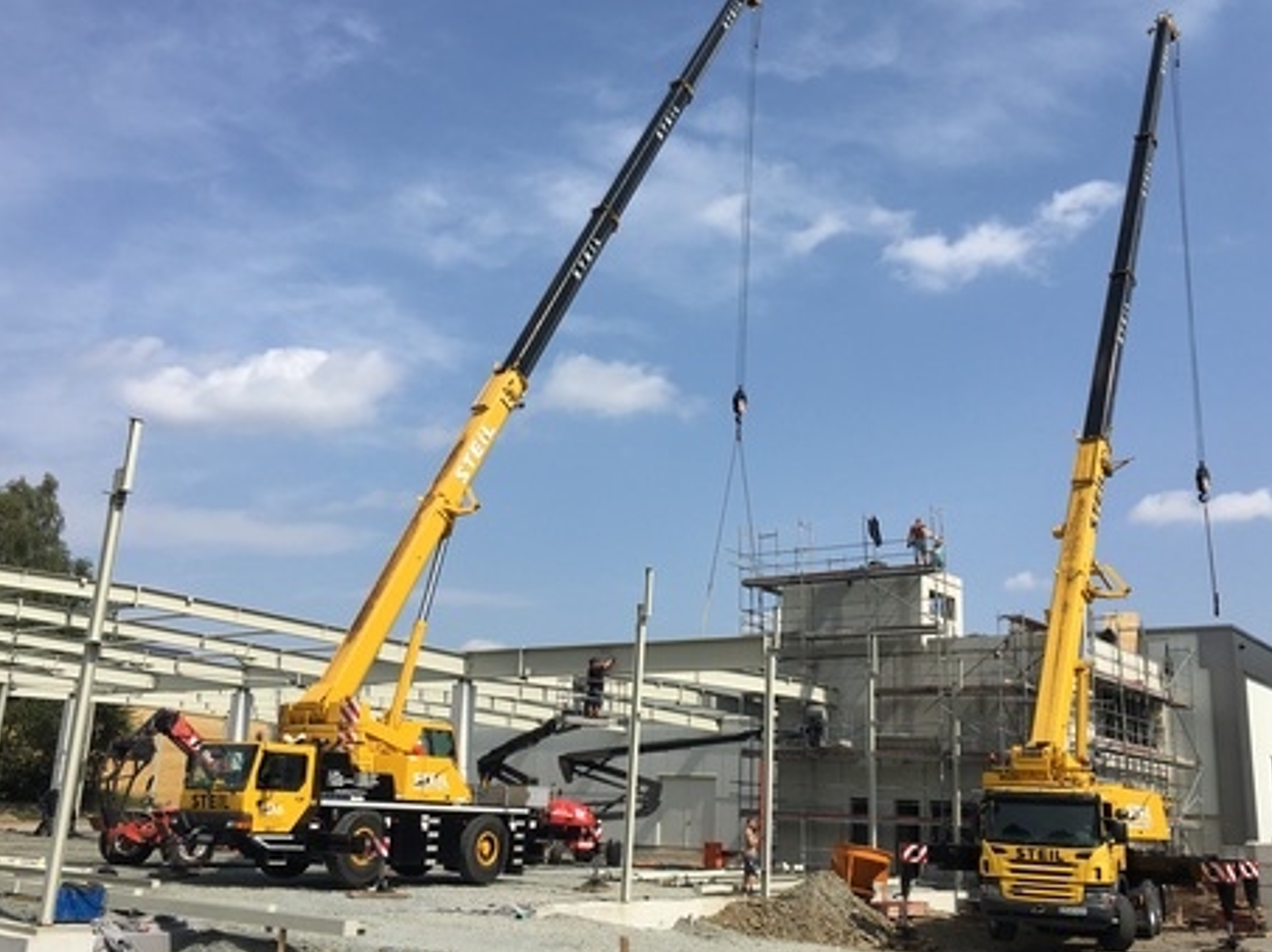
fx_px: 1248
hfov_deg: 54.0
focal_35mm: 34
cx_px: 673
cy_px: 466
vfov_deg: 41.7
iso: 25
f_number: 2.2
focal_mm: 4.15
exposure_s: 1/1923
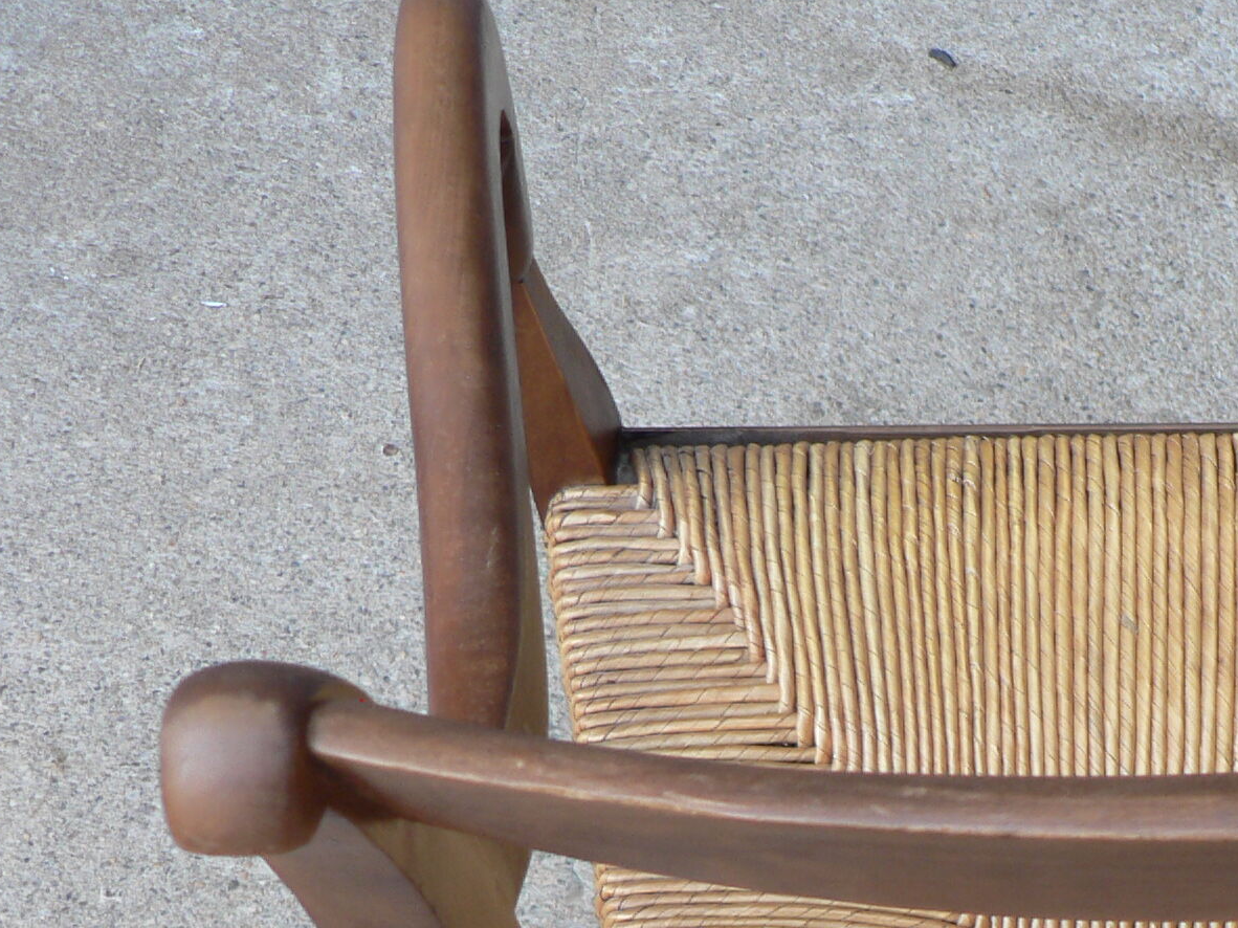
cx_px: 1226
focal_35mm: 78
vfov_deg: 18.4
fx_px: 2789
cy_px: 945
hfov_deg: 24.0
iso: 80
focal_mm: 6
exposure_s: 1/80
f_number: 2.8
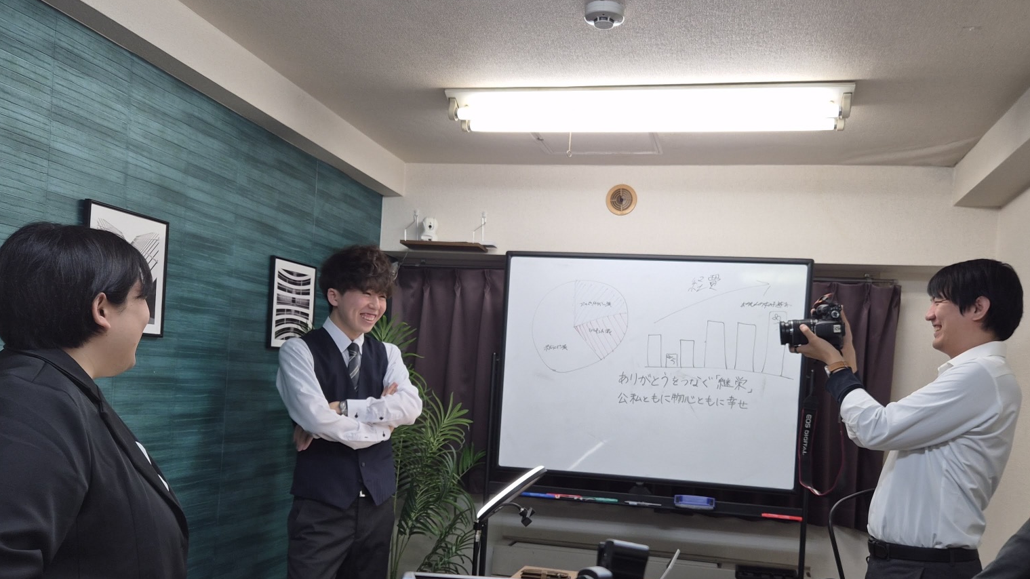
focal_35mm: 33
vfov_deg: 35.2
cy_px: 395
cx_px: 545
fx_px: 901
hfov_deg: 59.5
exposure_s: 1/100
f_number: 1.8
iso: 50
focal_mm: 5.4
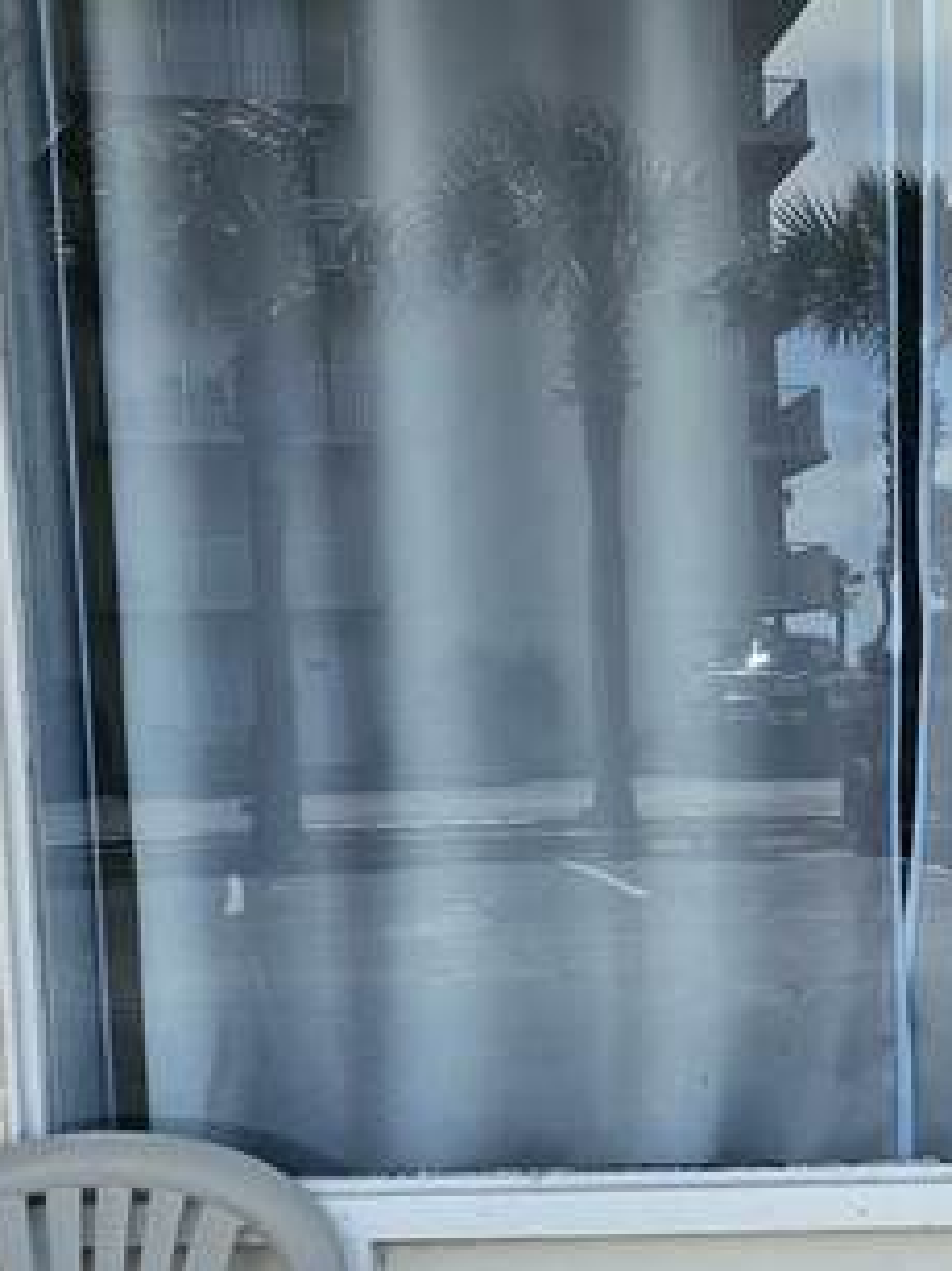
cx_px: 1105
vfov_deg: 26.8
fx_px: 2642
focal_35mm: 72
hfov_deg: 19.4
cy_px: 923
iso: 16
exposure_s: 1/556
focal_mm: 6.3
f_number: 1.7
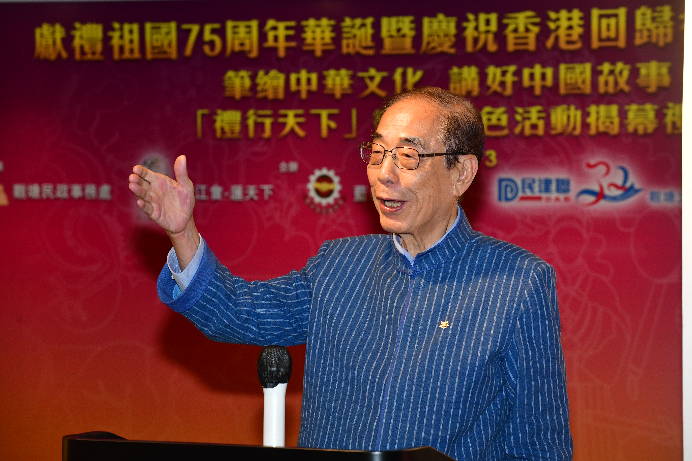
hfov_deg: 15.2
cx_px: 346
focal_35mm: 135
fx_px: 2595
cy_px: 230
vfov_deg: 10.2
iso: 3200
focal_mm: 135
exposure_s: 1/250
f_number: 8
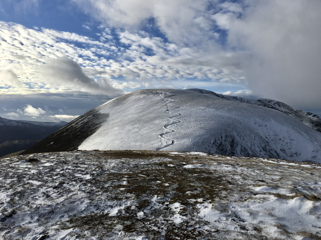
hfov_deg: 61.7
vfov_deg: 48.2
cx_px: 160
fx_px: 269
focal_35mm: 29
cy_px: 120
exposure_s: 1/2849
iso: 25
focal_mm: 4.15
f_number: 2.2
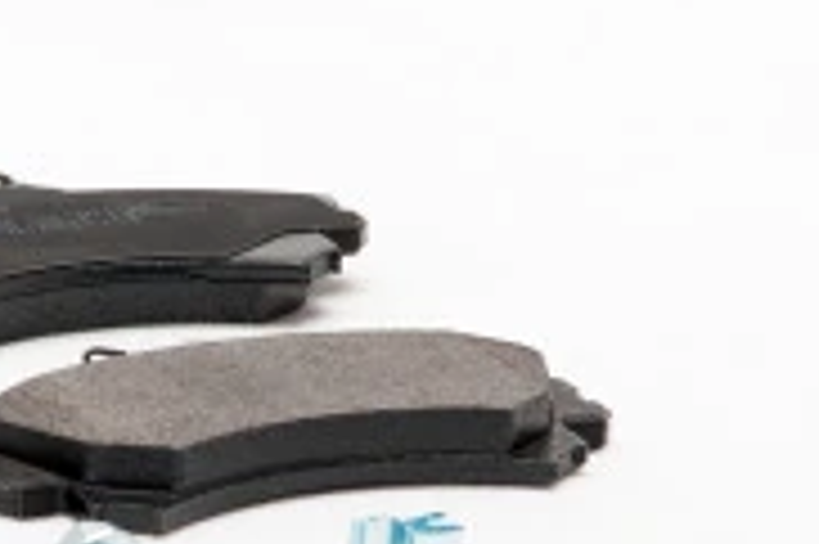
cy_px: 225
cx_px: -9
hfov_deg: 7.5
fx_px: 6197
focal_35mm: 273
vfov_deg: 5.0
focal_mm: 55
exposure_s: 1/200
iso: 100
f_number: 11
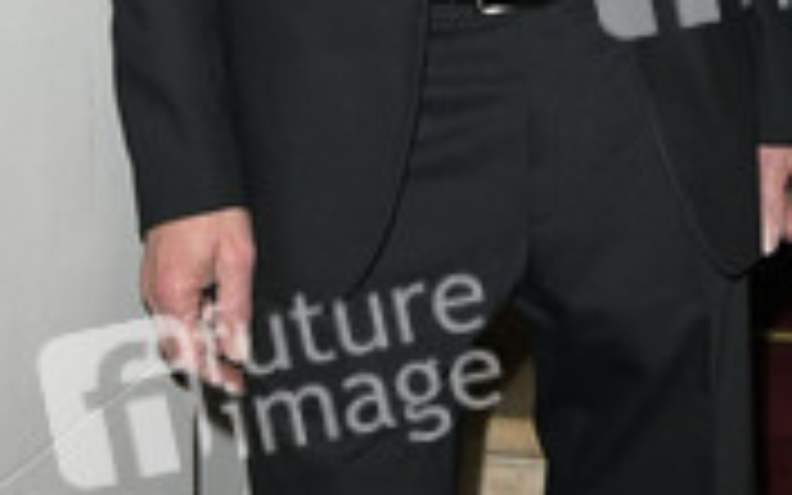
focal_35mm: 97
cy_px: -292
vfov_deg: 12.7
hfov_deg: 21.4
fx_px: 2094
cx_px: 400
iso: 1600
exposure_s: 1/250
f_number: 7.1
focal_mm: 42
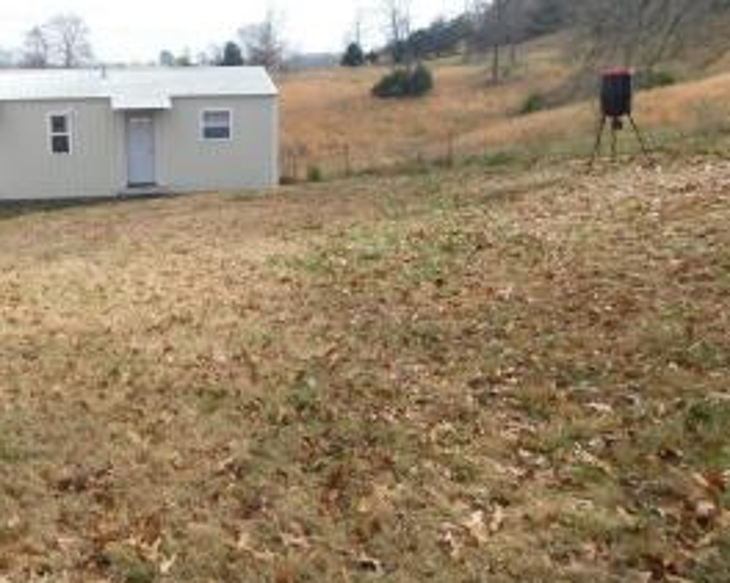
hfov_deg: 51.0
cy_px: 216
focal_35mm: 34
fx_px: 734
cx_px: 196
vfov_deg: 43.0
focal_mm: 4
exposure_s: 1/800
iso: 125
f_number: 3
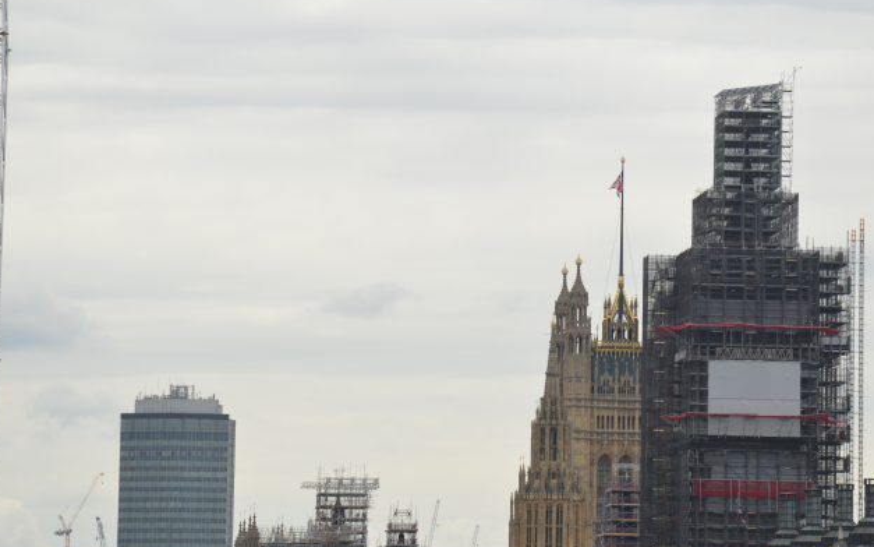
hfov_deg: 10.2
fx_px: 4875
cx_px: 548
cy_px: 329
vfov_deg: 6.4
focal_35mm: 205
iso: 100
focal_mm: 105
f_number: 8
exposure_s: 1/250
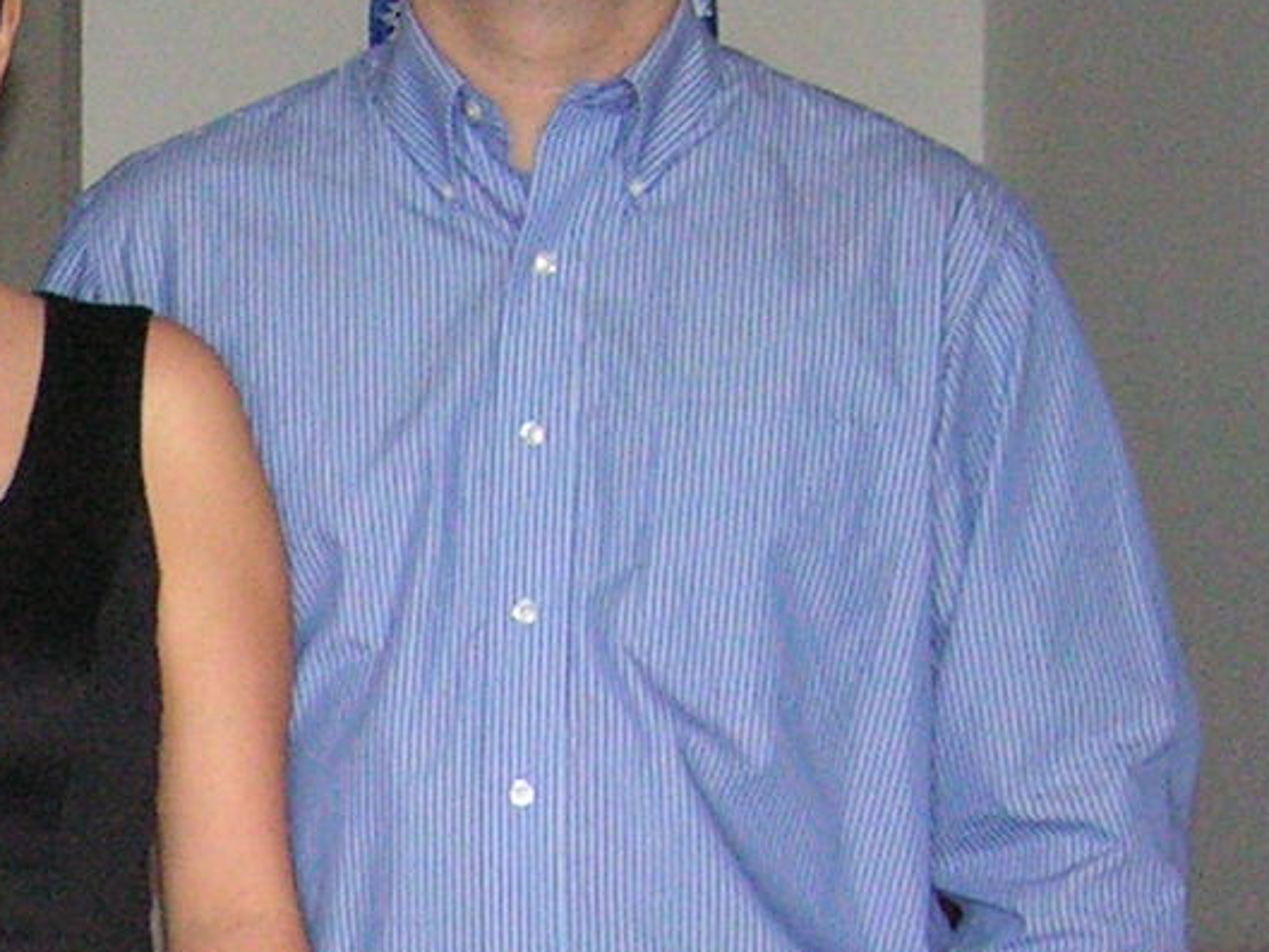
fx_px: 6454
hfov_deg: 10.9
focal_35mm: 176
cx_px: -489
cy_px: 1266
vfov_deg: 8.3
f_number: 2.8
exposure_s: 1/50
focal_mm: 6.8
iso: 200
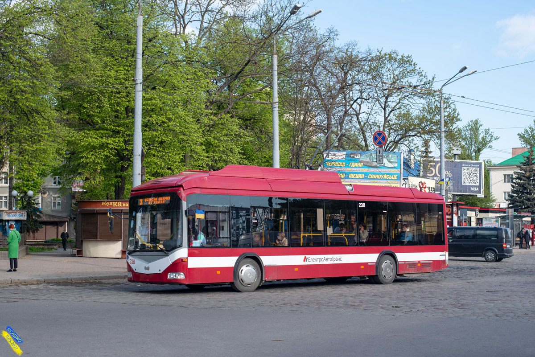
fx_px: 743
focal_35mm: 50
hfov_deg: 39.6
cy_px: 178
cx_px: 268
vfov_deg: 27.0
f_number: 4.5
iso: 100
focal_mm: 50
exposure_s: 1/200
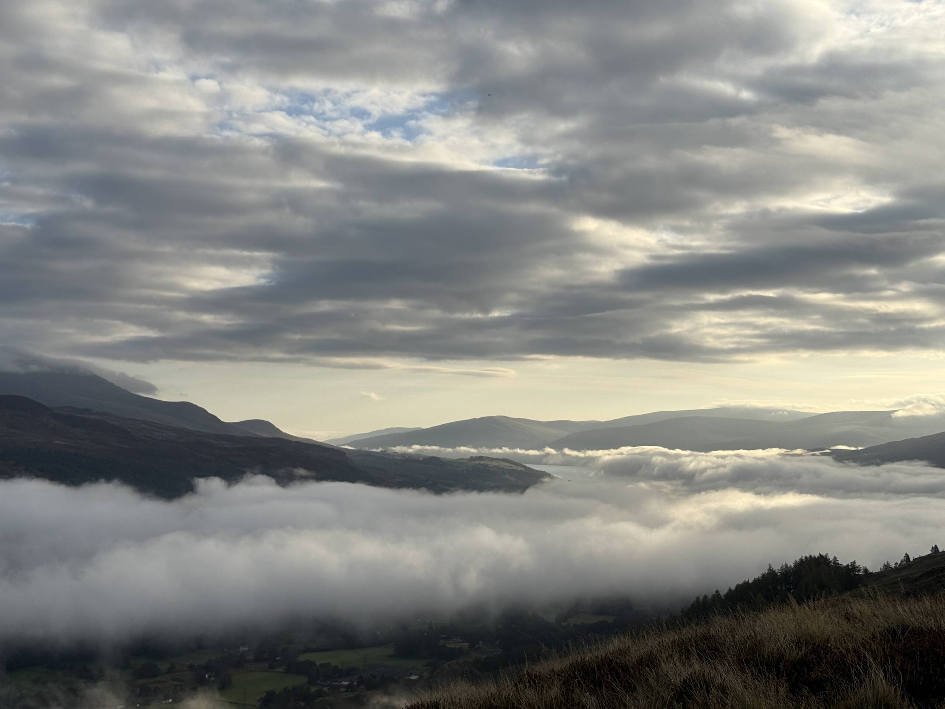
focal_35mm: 48
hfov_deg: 39.7
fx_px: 1310
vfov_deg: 30.3
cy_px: 354
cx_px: 472
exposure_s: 1/6024
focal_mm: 6.76
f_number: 1.78
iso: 64
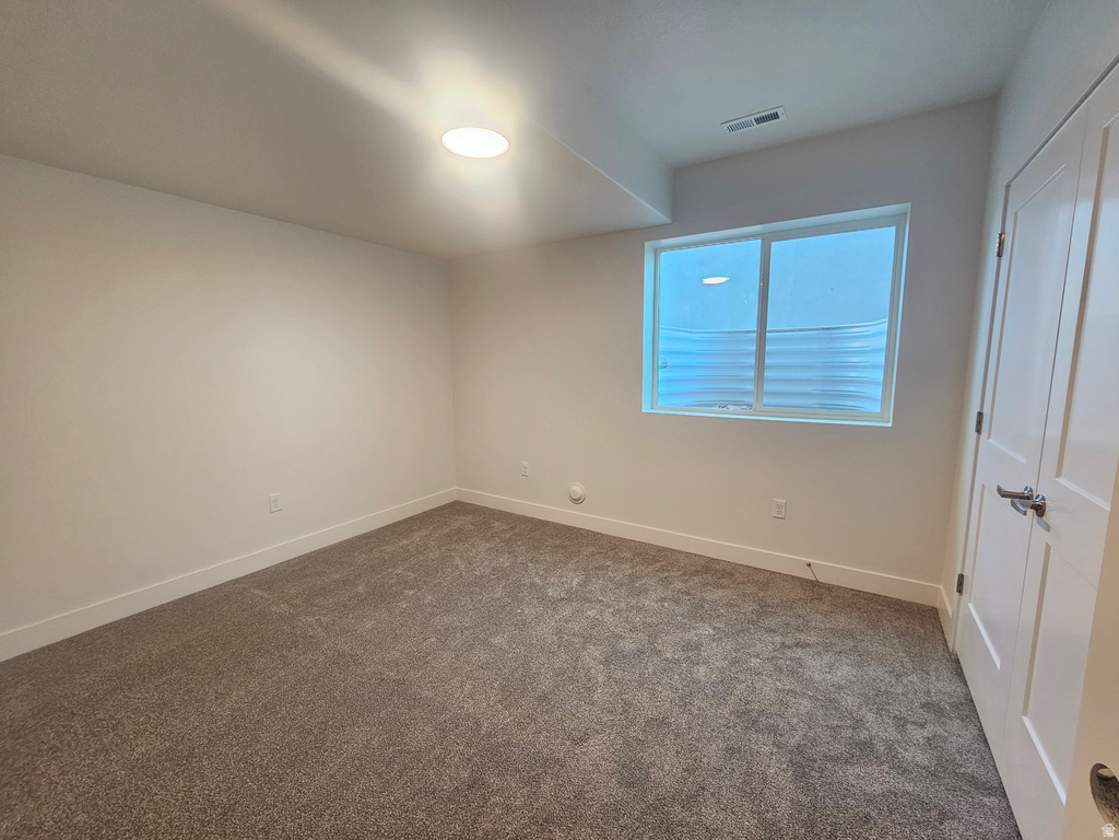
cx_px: 560
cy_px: 420
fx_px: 420
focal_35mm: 13
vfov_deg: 89.9
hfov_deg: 106.2
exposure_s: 1/60
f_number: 2.2
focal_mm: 2.2
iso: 160
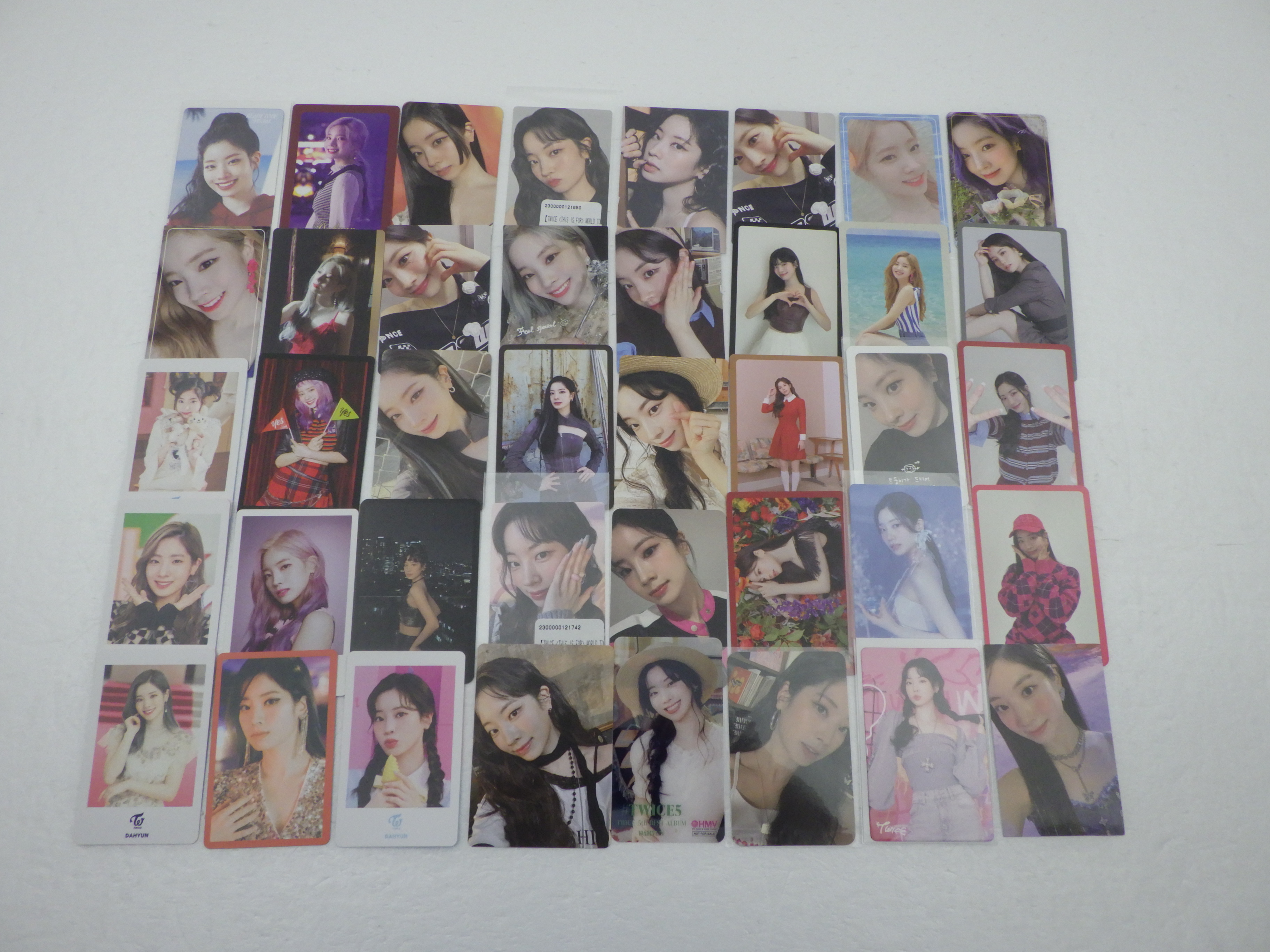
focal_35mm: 28
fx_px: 1027
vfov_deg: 49.7
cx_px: 635
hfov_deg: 63.4
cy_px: 476
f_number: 3.5
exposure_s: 1/50
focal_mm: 5
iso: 125
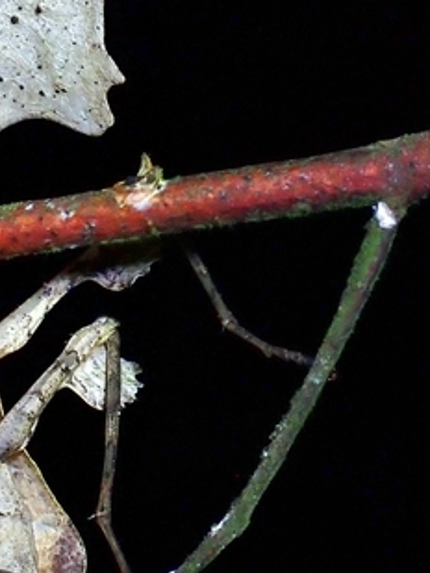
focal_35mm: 280
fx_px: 4634
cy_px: 302
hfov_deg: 5.3
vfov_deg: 7.1
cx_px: -61
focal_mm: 18
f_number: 6.3
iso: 200
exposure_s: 1/200
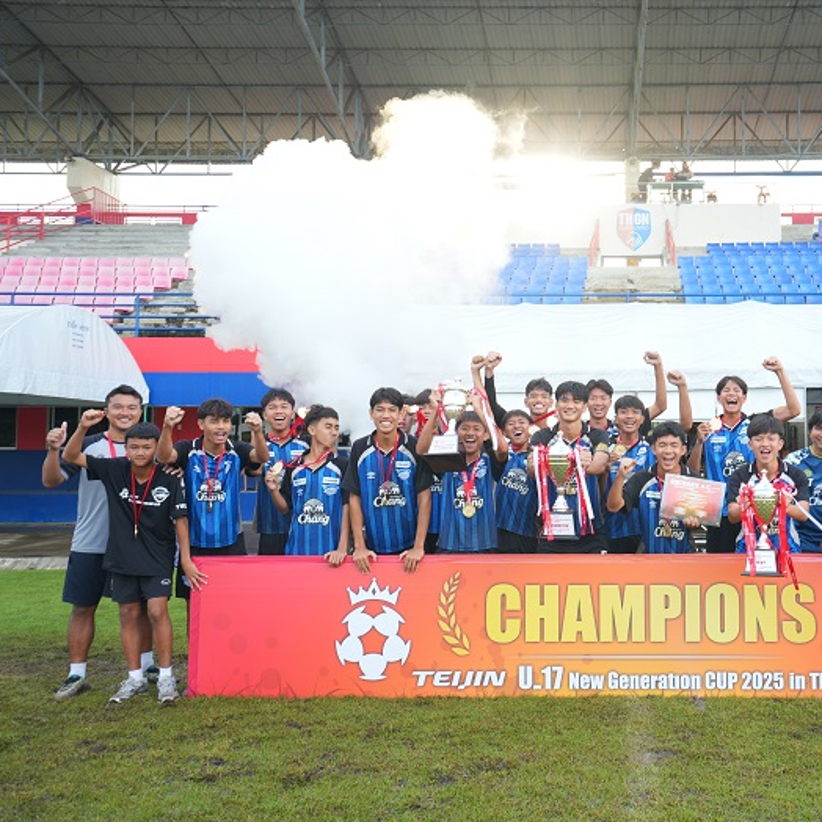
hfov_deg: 45.6
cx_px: 618
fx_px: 940
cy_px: 413
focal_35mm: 35
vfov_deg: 47.2
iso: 160
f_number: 4
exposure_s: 1/125
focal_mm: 27
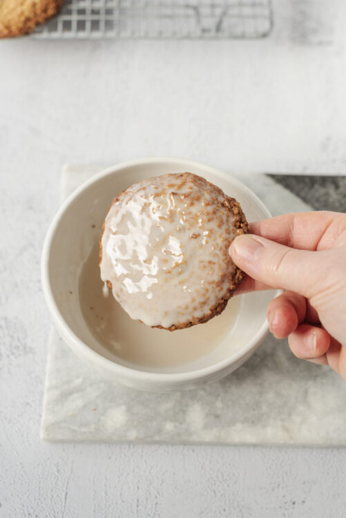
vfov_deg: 39.6
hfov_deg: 27.0
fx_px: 720
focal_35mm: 50
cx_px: 173
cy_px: 259
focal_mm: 50
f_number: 4.5
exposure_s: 1/20
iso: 125
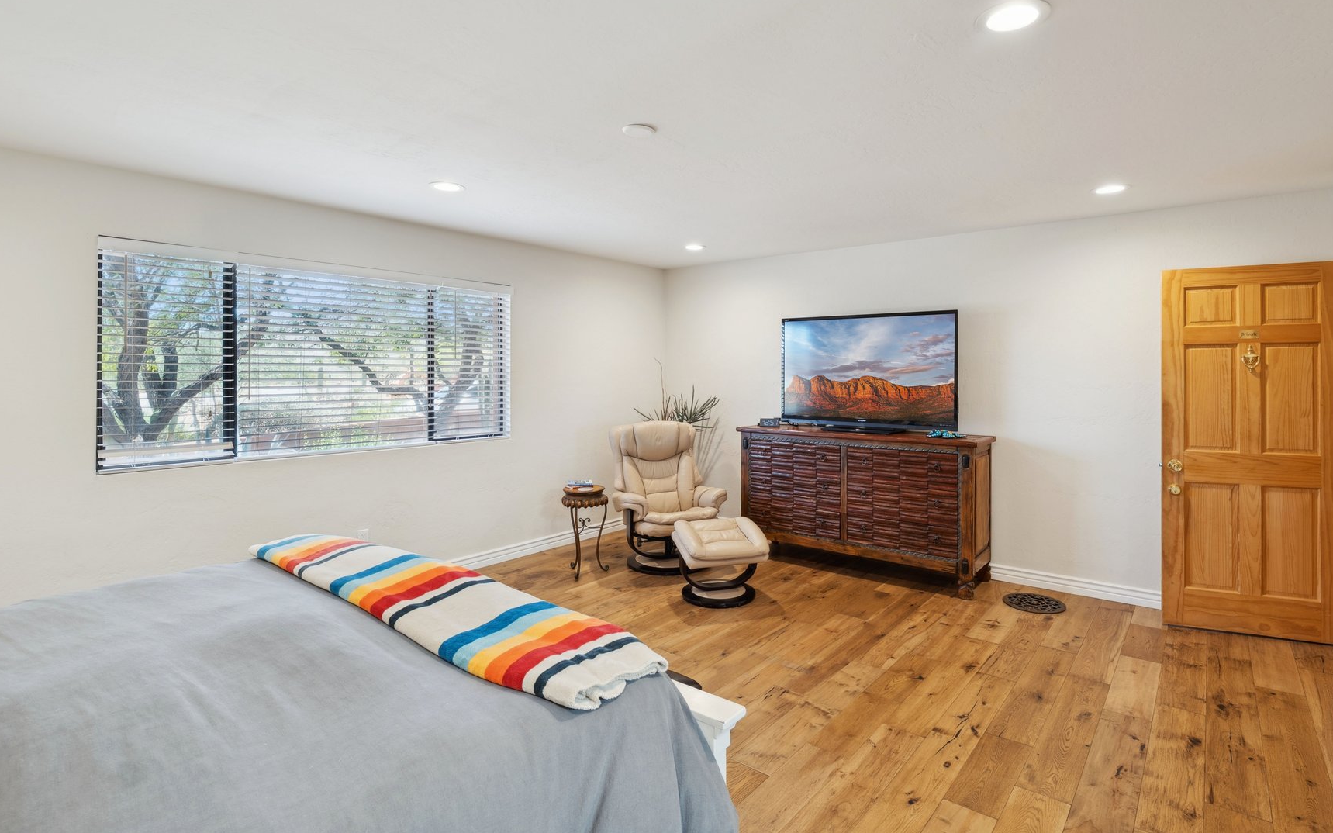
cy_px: 359
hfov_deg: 94.2
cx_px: 711
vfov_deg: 67.7
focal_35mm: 17
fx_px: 618
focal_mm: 14
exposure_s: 1/10
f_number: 8
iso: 400
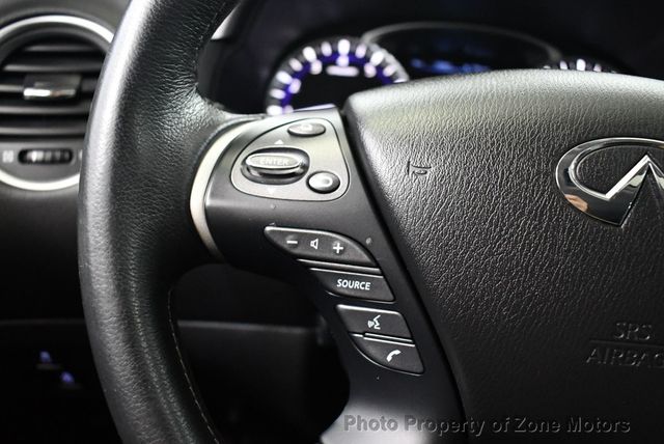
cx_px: 332
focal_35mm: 36
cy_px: 222
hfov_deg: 53.1
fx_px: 665
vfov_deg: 36.9
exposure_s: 1/60
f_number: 3.5
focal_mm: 18
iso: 4000
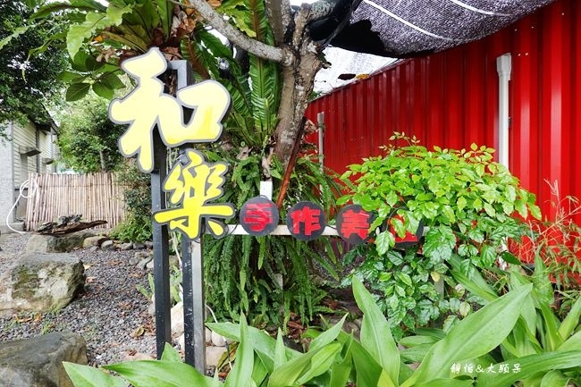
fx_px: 387
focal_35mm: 24
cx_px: 290
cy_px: 194
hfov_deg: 73.8
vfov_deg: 53.1
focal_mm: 9
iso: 125
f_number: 2.8
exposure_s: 1/60
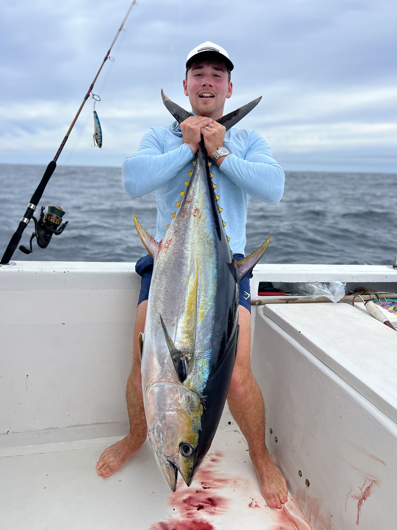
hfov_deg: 49.7
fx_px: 428
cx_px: 211
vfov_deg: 63.4
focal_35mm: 28
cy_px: 271
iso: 50
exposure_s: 1/3460
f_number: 1.5
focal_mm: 5.7
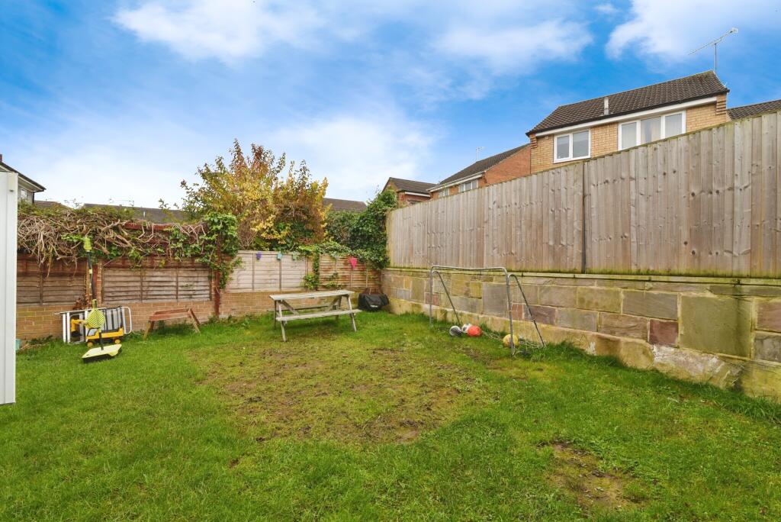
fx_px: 347
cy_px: 261
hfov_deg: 96.7
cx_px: 390
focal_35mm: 16
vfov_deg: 73.8
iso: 320
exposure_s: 1/250
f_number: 8
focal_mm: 16
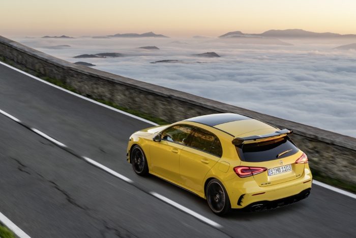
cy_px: 119
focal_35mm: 70
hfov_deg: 28.8
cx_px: 178
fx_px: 692
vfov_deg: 19.5
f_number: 22
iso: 31
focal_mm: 70
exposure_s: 1/2.5
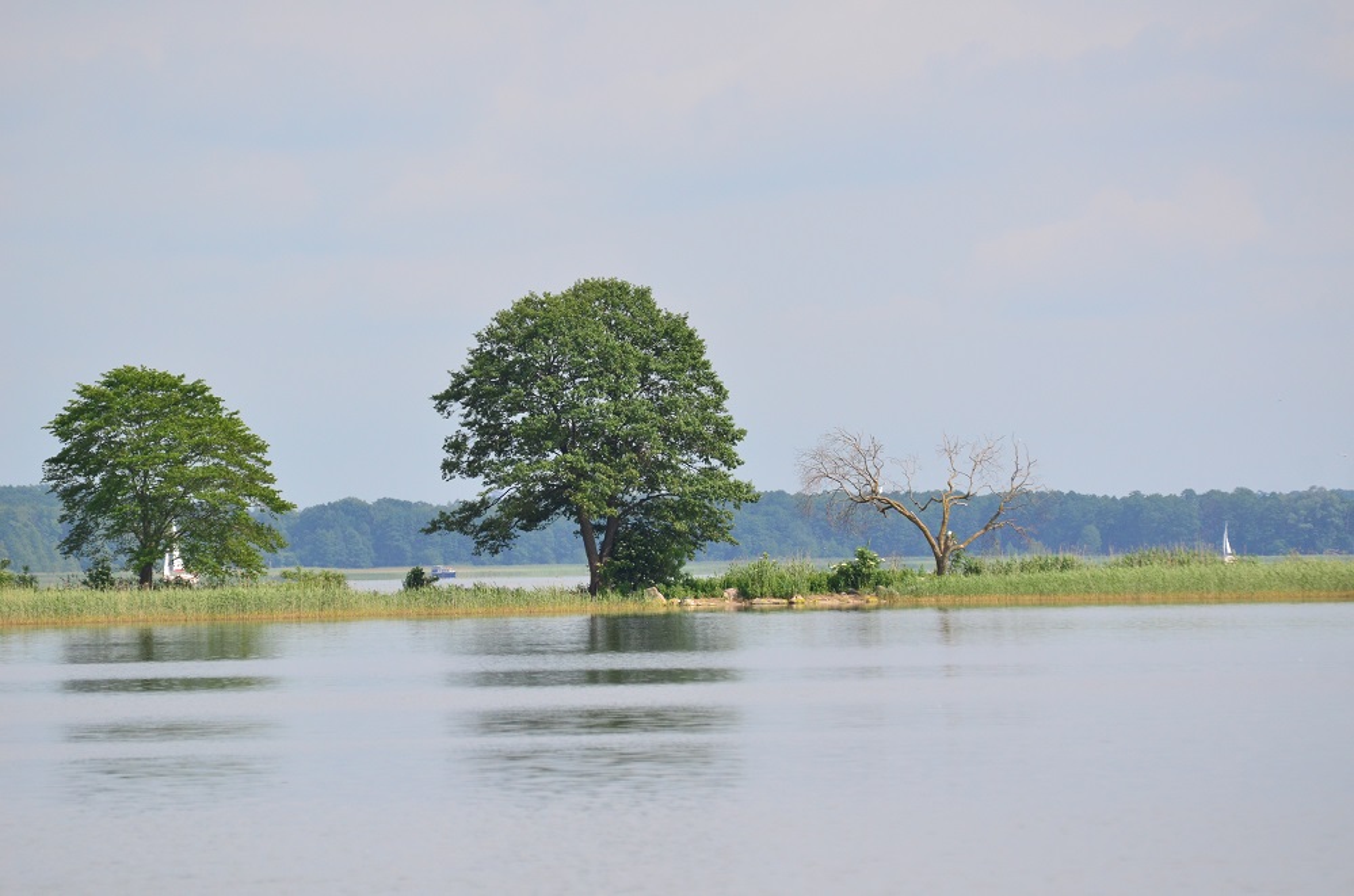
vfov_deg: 4.1
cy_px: 448
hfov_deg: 6.3
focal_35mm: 330
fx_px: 12382
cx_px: 677
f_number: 5.3
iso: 640
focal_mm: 220
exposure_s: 1/4000
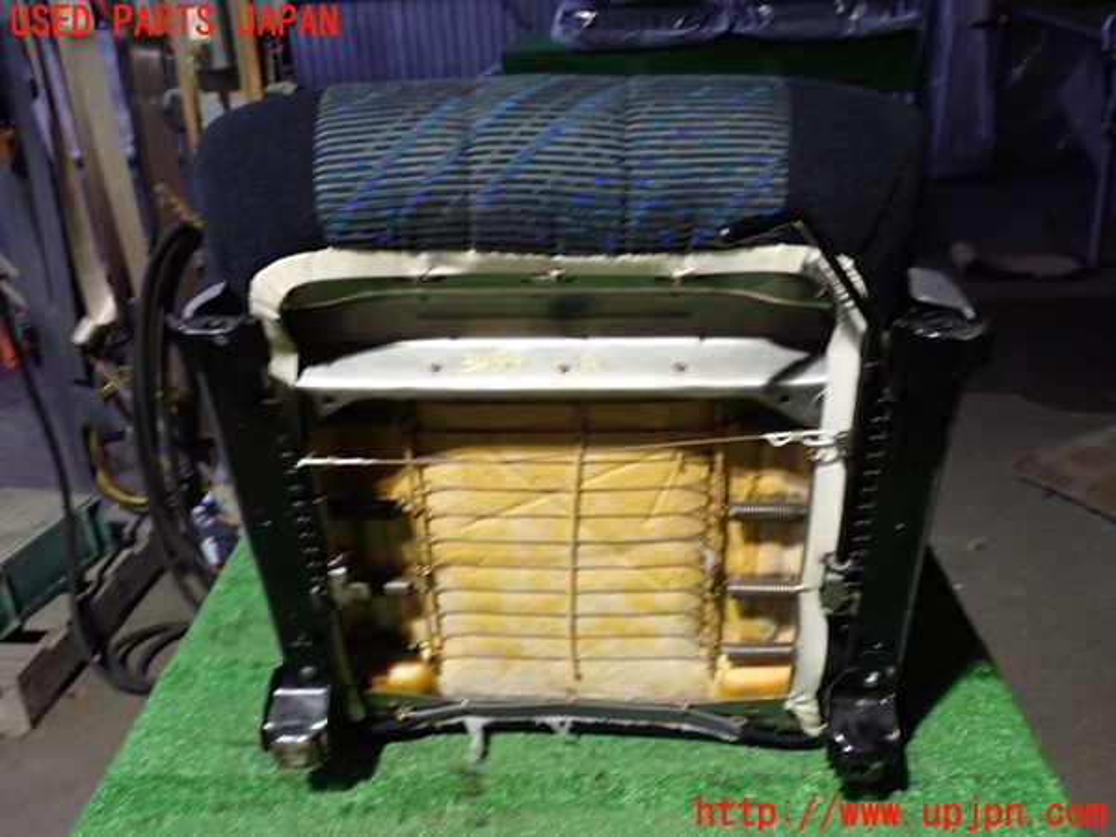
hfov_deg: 51.4
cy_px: 418
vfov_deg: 39.7
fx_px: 1161
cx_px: 558
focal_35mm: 36
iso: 800
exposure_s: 1/25
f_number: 2.5
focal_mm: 6.37
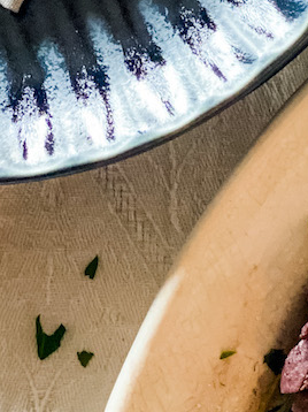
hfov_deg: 7.8
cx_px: 441
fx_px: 2209
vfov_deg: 10.6
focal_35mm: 186
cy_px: 338
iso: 400
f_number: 2
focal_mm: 6
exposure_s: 1/30
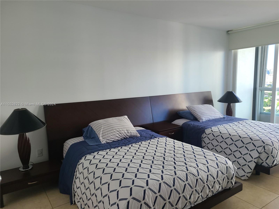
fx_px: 210
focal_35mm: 26
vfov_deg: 53.1
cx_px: 140
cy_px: 104
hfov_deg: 67.3
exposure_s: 1/119
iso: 50
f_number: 1.8
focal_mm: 5.4
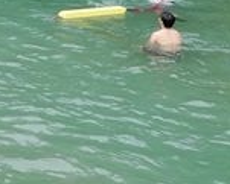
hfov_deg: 18.3
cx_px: -73
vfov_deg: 15.5
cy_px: -19
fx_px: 661
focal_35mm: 97
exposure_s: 1/400
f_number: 4
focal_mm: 9
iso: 125
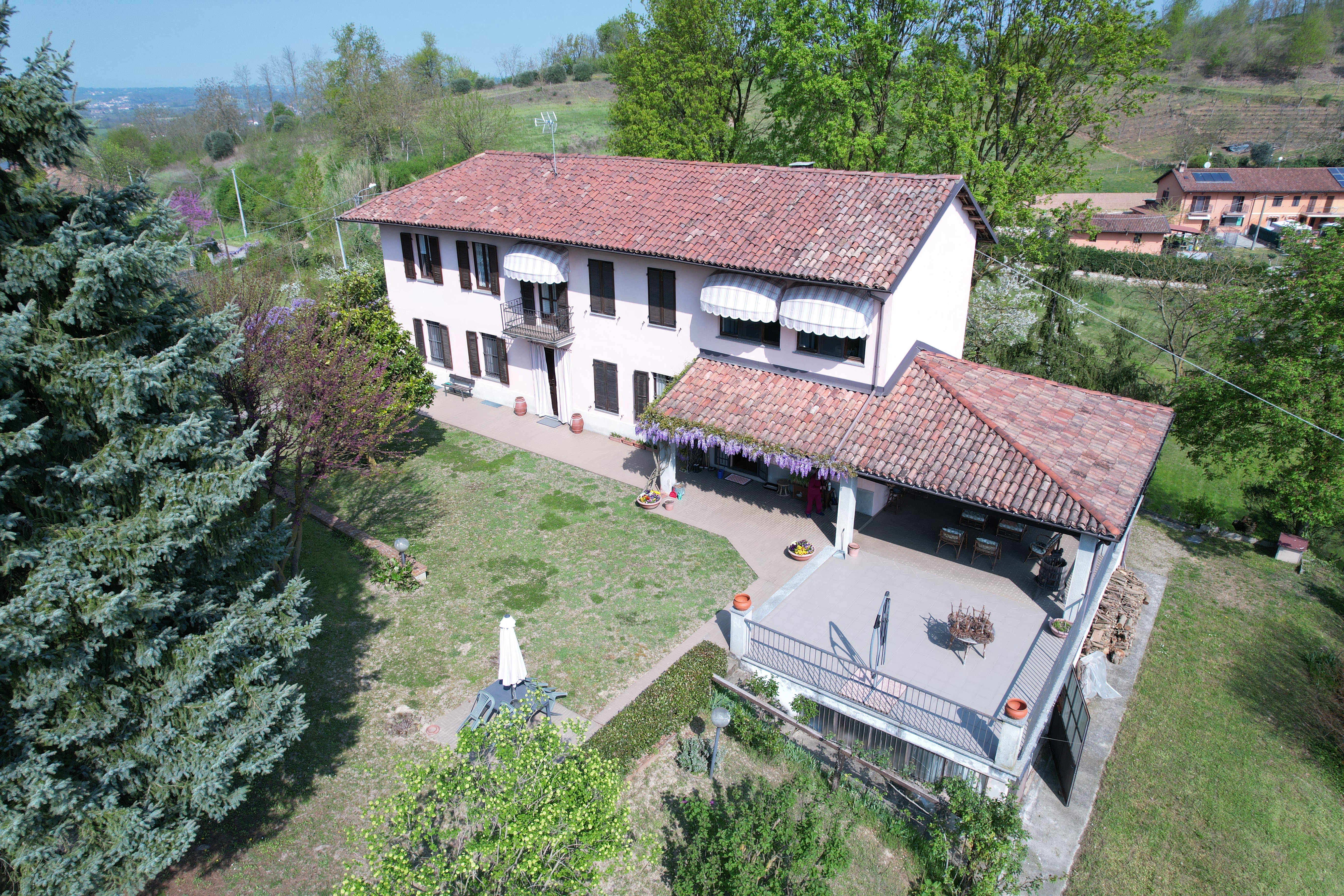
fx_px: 821
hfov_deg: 78.6
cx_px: 672
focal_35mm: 22
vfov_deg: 57.2
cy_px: 448
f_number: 2.8
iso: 100
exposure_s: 1/1500
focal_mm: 8.38
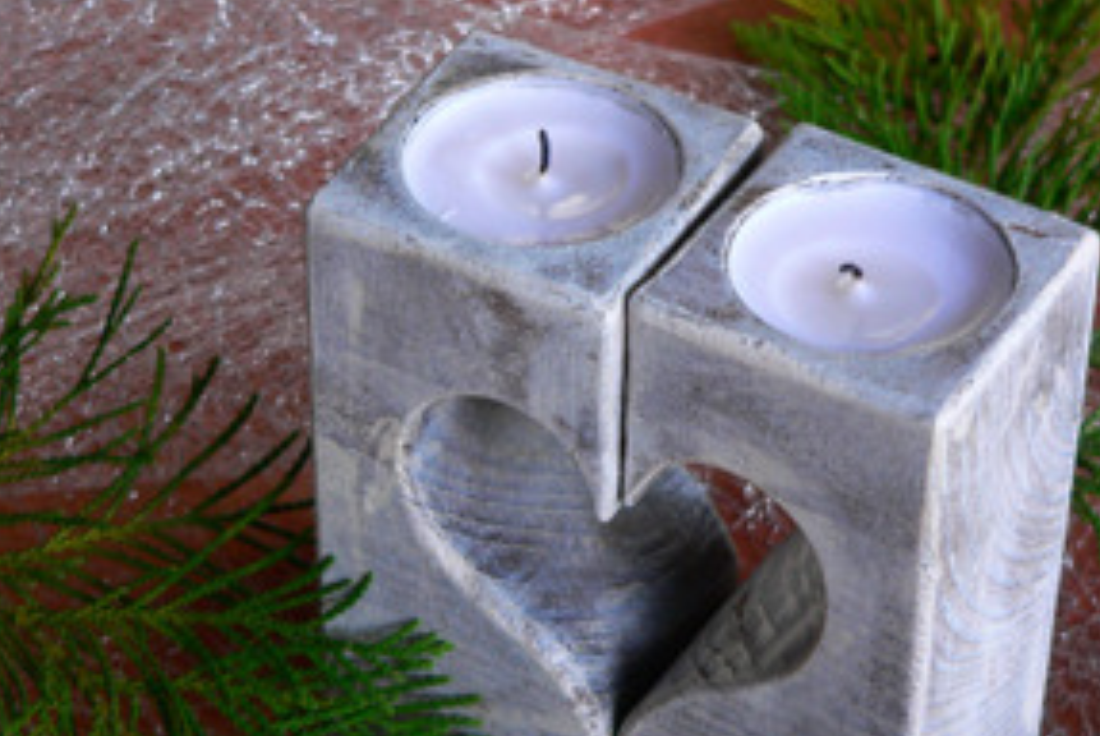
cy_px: 452
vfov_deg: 10.7
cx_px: 629
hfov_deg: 15.9
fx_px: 3946
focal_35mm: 129
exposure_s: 1/30
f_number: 2.8
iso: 200
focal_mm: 16.5
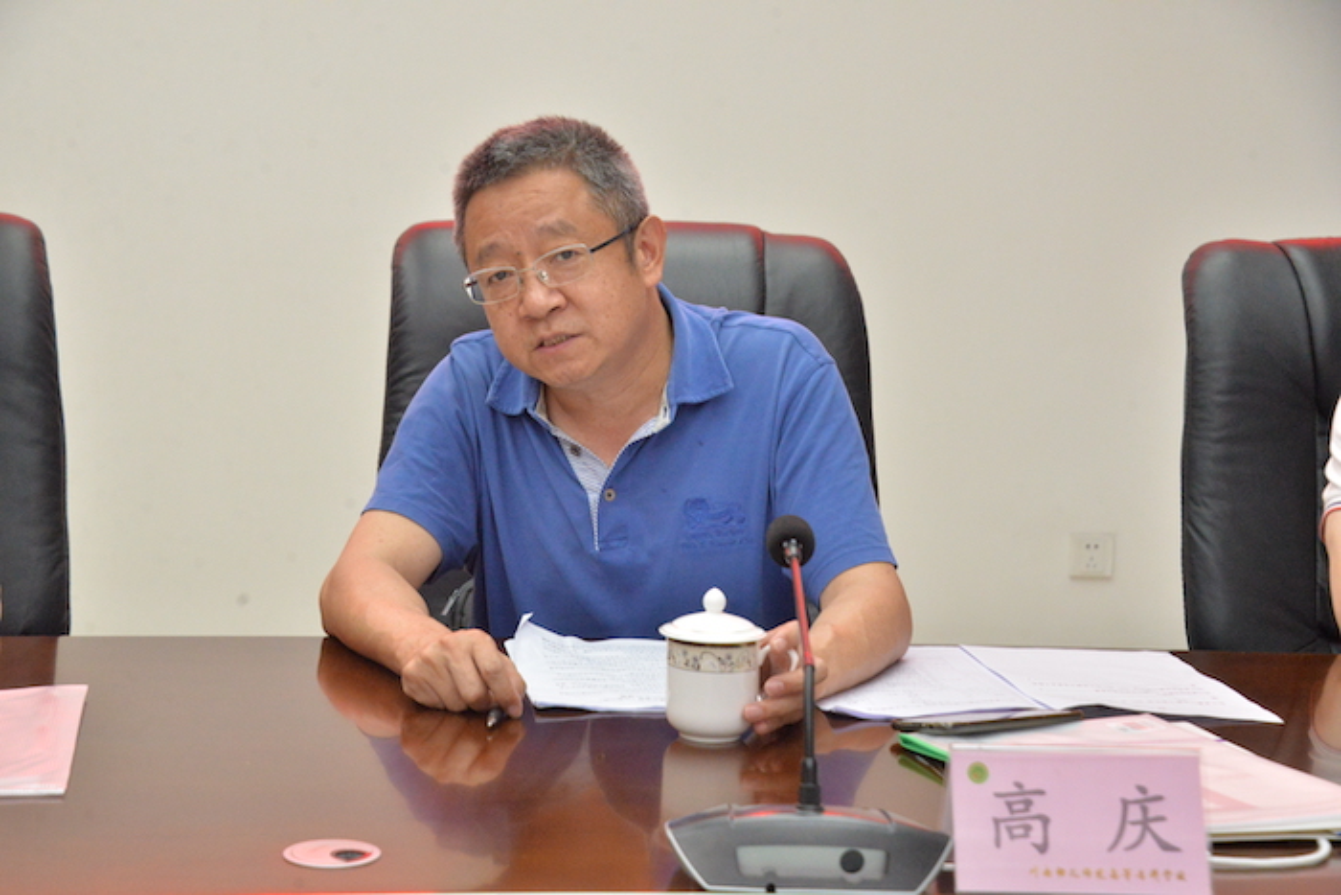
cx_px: 670
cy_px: 448
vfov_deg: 15.2
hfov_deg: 22.6
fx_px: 3353
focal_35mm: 90
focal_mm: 90
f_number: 8
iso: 6400
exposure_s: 1/125
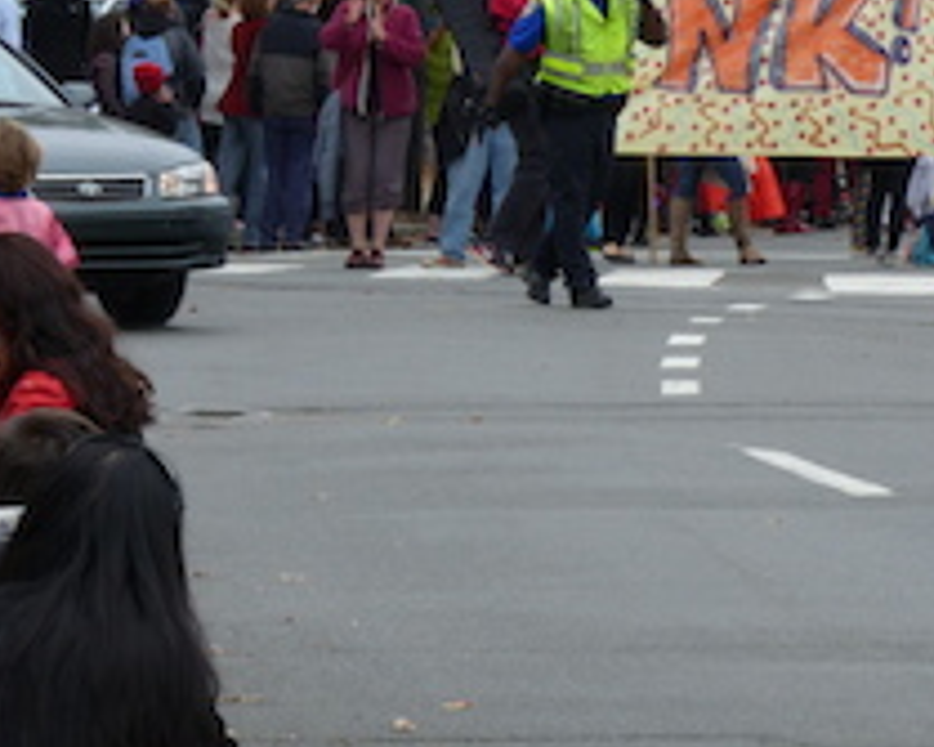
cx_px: 1173
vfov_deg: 3.7
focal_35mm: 416
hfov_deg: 4.6
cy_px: 76
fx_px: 11494
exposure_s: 1/100
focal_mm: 30.1
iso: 100
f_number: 8
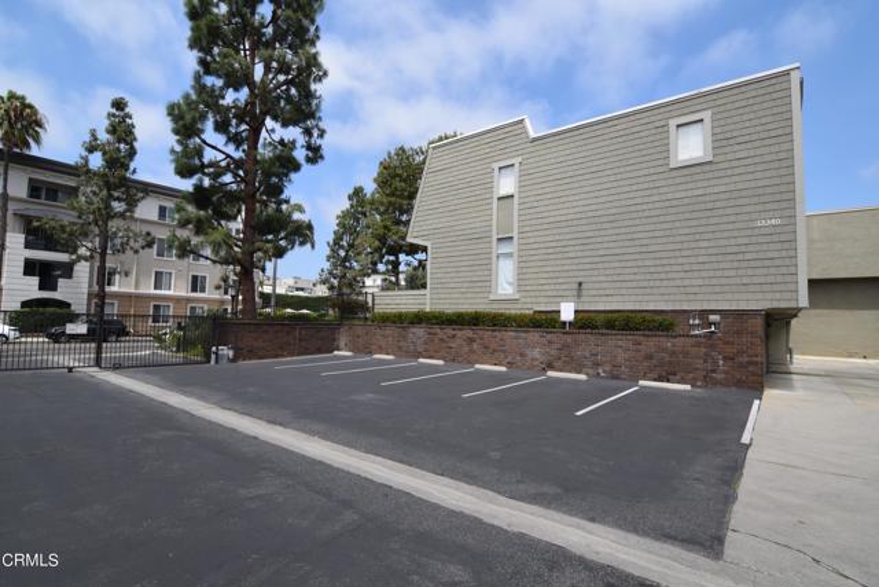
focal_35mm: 16
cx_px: 440
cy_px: 294
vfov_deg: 72.1
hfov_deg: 95.0
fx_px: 403
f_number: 9
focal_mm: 11
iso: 200
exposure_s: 1/320
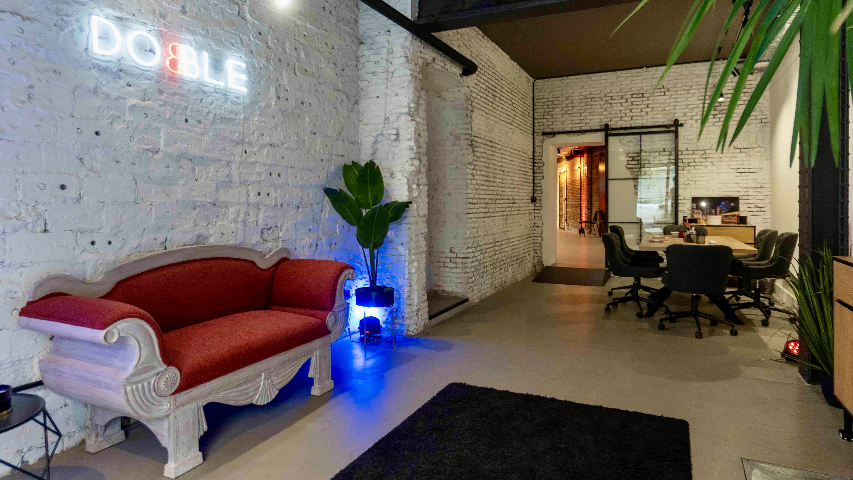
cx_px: 428
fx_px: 452
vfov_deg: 55.8
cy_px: 222
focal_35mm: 20
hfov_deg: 86.6
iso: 1600
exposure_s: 1/50
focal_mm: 13
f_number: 4
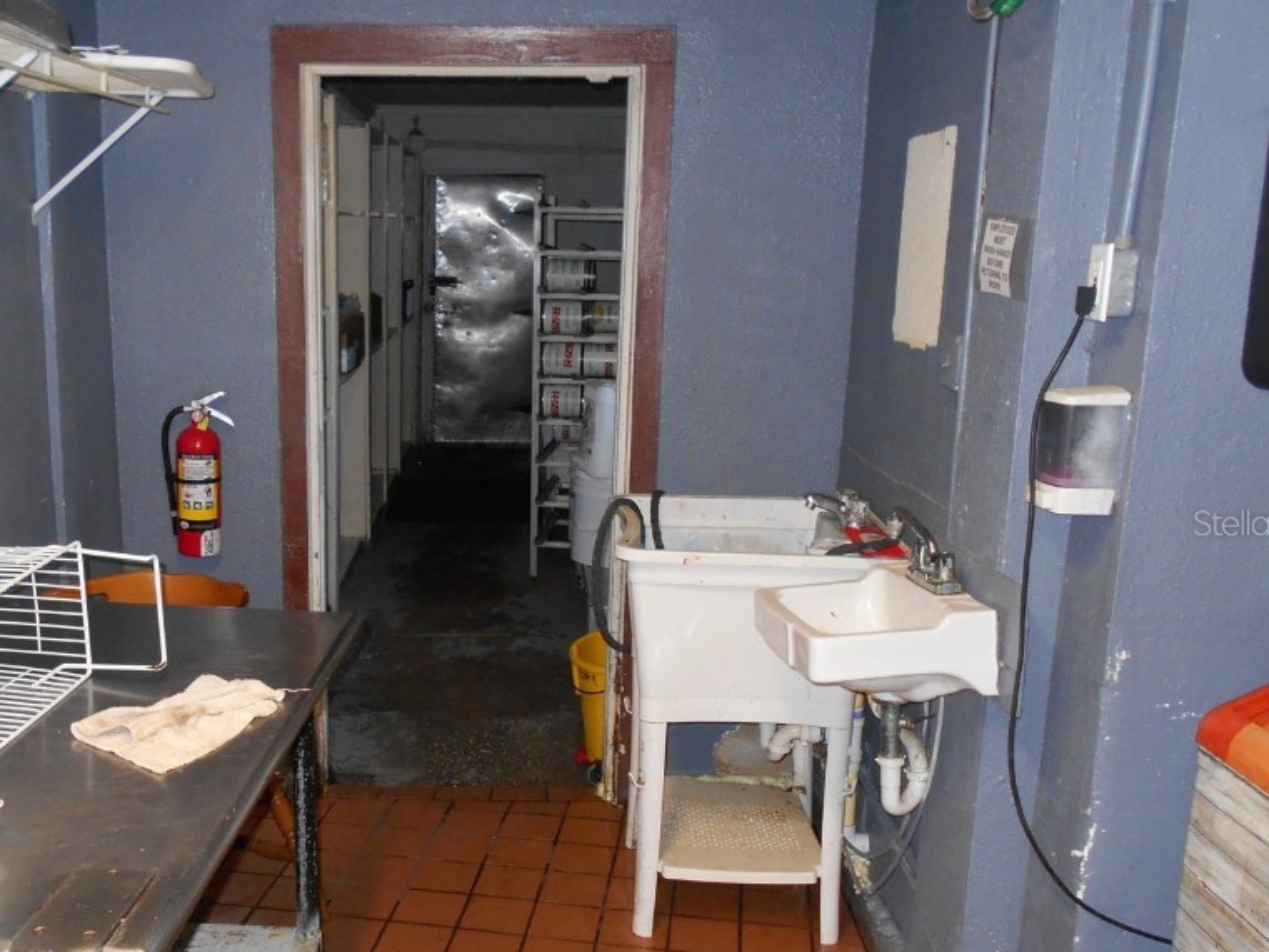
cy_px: 522
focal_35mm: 35
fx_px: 1283
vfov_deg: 40.7
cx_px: 497
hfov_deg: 52.2
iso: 250
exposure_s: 1/25
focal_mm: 4.6
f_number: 3.2
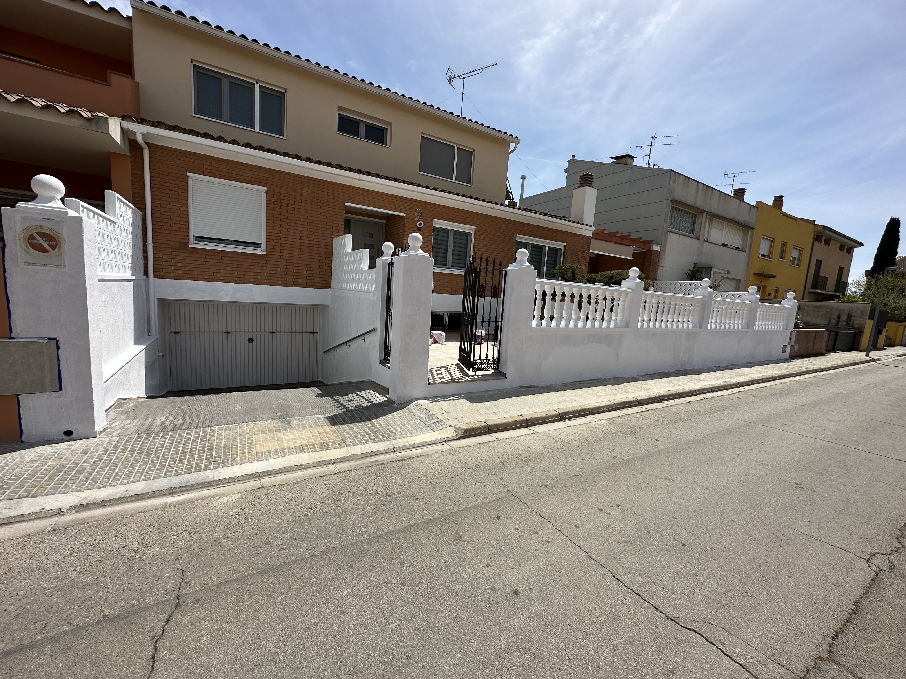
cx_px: 453
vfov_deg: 85.7
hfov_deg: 102.1
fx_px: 366
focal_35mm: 14
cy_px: 340
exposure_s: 1/2959
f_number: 2.2
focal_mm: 2.22
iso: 50
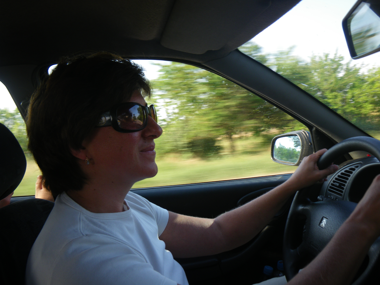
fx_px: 307
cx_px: 190
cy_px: 142
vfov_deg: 49.7
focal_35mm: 28
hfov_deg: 63.4
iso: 50
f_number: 3.5
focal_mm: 5
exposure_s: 1/80
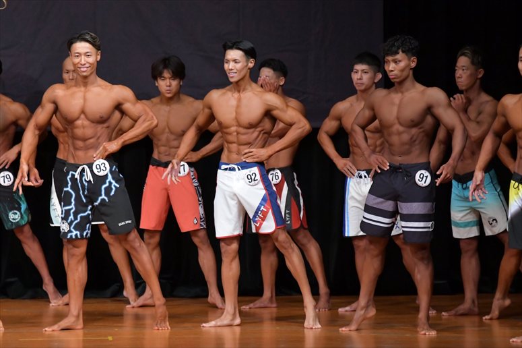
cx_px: 261
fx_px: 3913
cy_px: 174
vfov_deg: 5.1
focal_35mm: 270
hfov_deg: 7.6
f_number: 5.6
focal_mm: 180
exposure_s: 1/400
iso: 5000
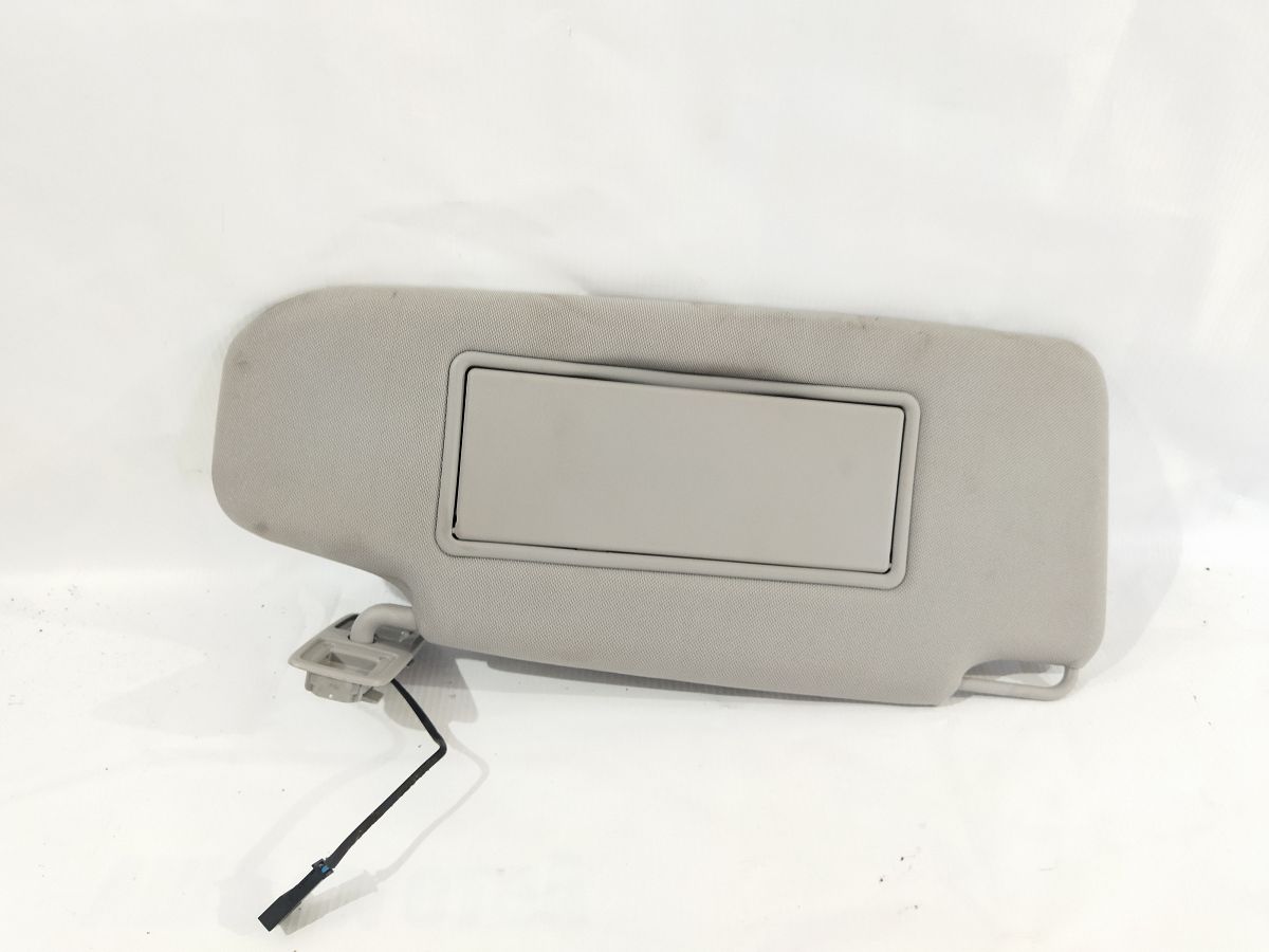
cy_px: 476
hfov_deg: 65.3
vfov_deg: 51.4
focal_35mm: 27
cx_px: 634
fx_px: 990
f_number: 1.79
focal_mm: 4.71
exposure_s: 1/50
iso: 294
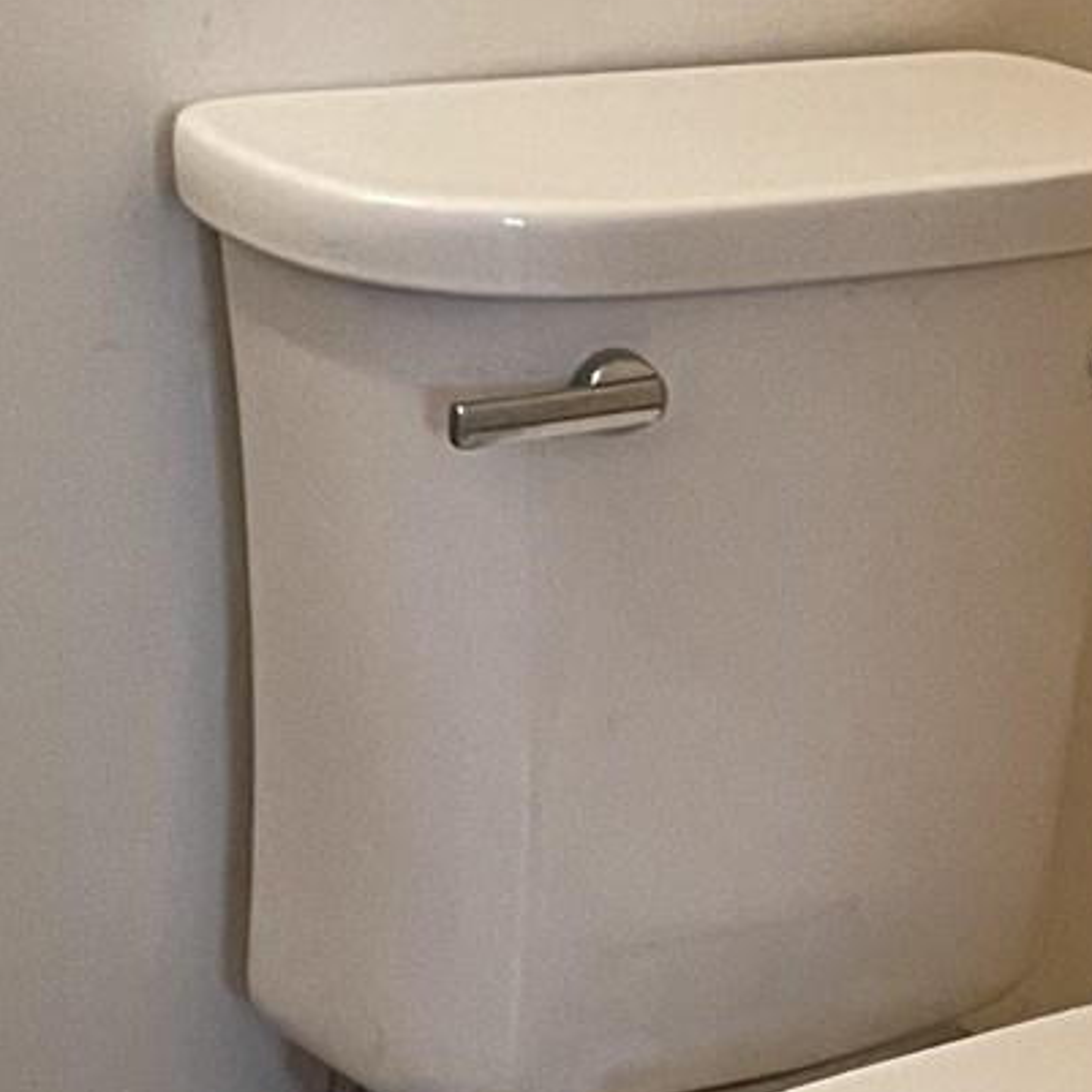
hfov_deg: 13.0
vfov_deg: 13.2
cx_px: 1174
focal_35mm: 132
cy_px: 479
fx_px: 4711
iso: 500
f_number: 1.6
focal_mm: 4.2
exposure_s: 1/40
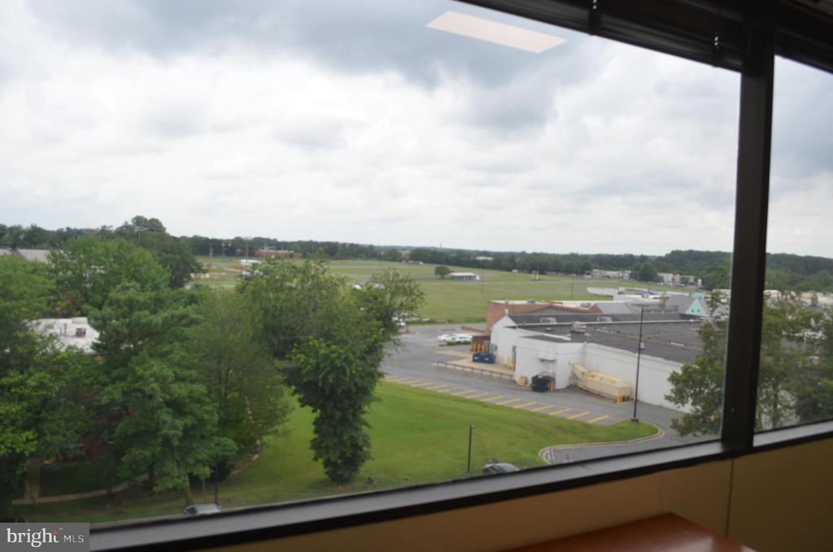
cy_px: 276
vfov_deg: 47.7
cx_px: 416
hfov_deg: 67.5
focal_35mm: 27
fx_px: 623
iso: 250
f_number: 5.6
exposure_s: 1/125
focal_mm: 18
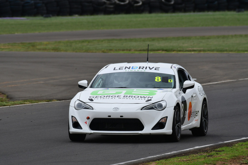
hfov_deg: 2.9
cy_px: 82
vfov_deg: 1.9
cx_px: 124
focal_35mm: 720
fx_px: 4962
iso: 400
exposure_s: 1/640
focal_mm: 480
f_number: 10
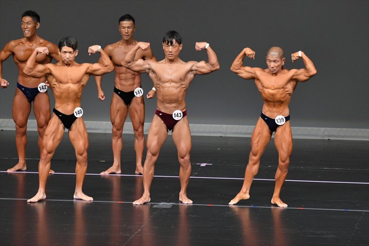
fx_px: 2920
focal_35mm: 285
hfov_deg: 7.2
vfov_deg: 4.8
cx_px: 184
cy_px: 123
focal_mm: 190
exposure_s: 1/400
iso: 4000
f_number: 5.6
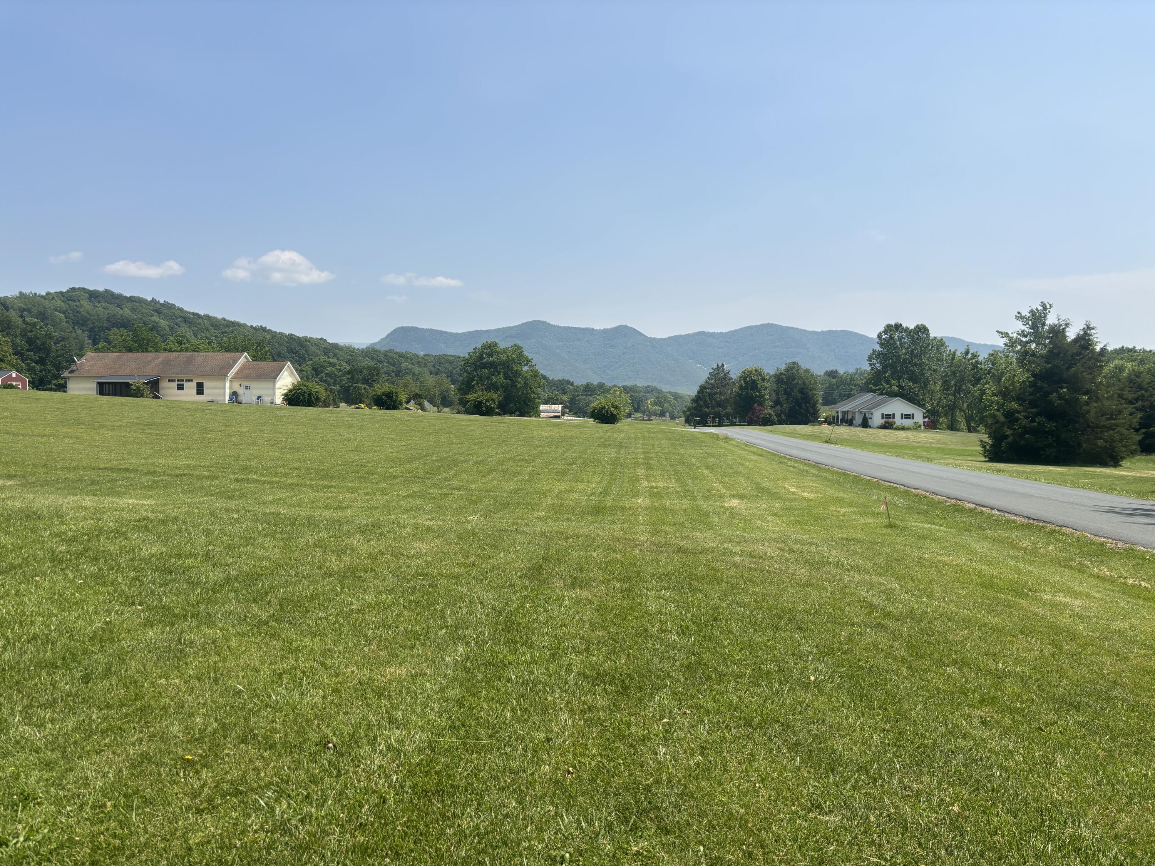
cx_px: 578
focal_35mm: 26
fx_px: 868
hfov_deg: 67.3
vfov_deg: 53.1
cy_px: 433
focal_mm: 5.96
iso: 50
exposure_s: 1/3788
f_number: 1.6
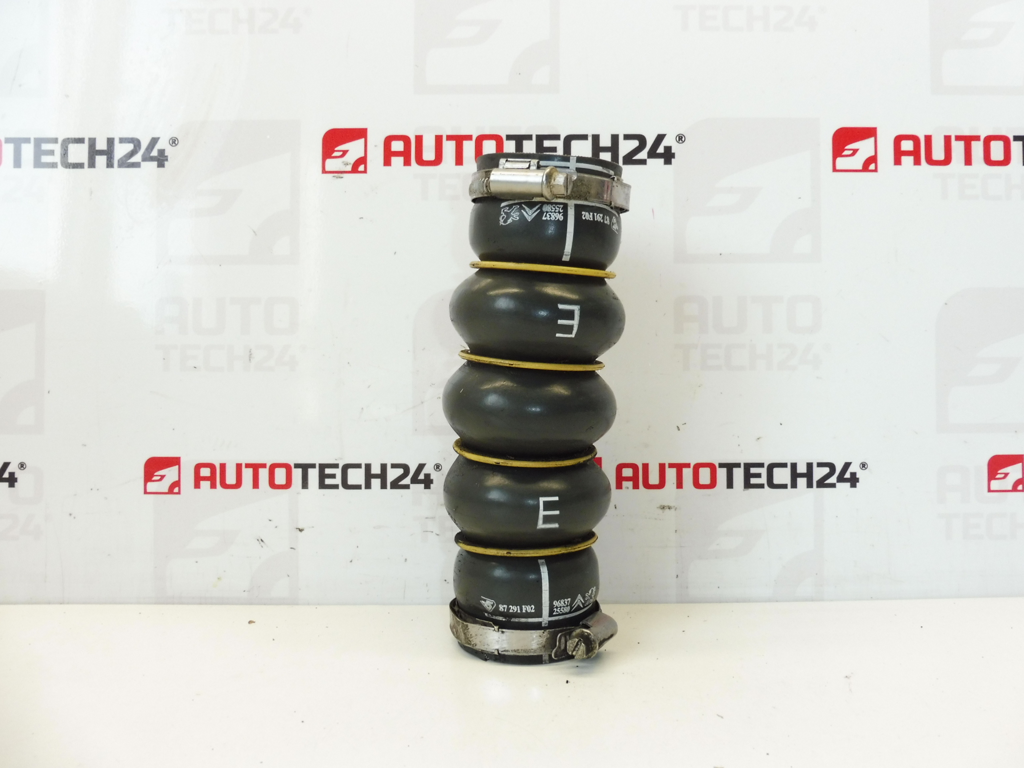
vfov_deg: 56.8
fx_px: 710
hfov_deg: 71.6
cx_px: 512
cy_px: 384
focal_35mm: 24
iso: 200
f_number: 4
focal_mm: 4.3
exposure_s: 1/80
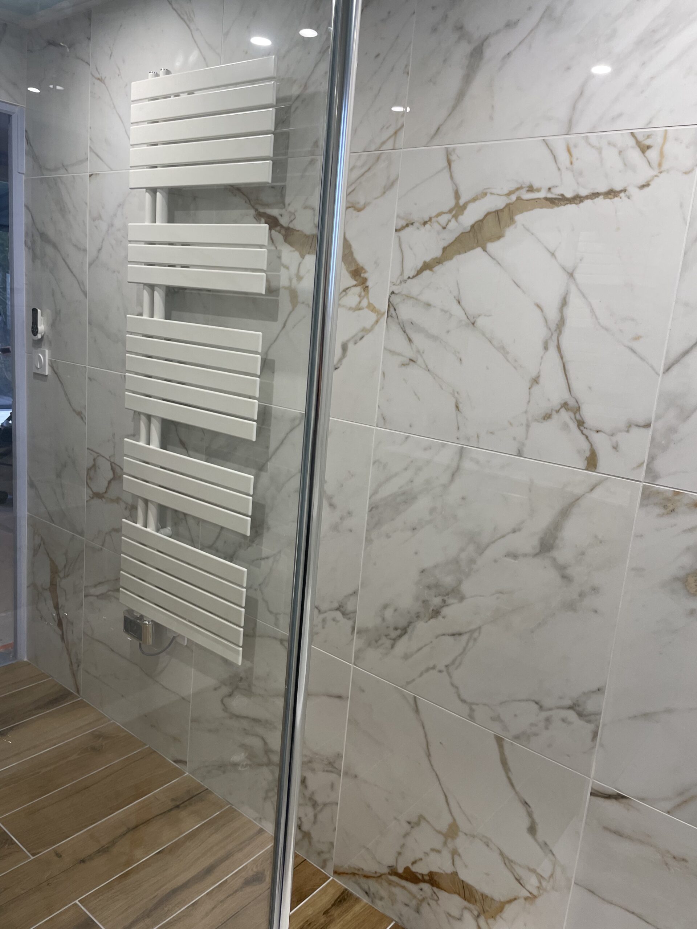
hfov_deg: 53.1
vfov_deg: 67.3
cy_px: 464
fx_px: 698
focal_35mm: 26
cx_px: 348
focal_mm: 4.2
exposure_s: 1/100
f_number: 1.6
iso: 100
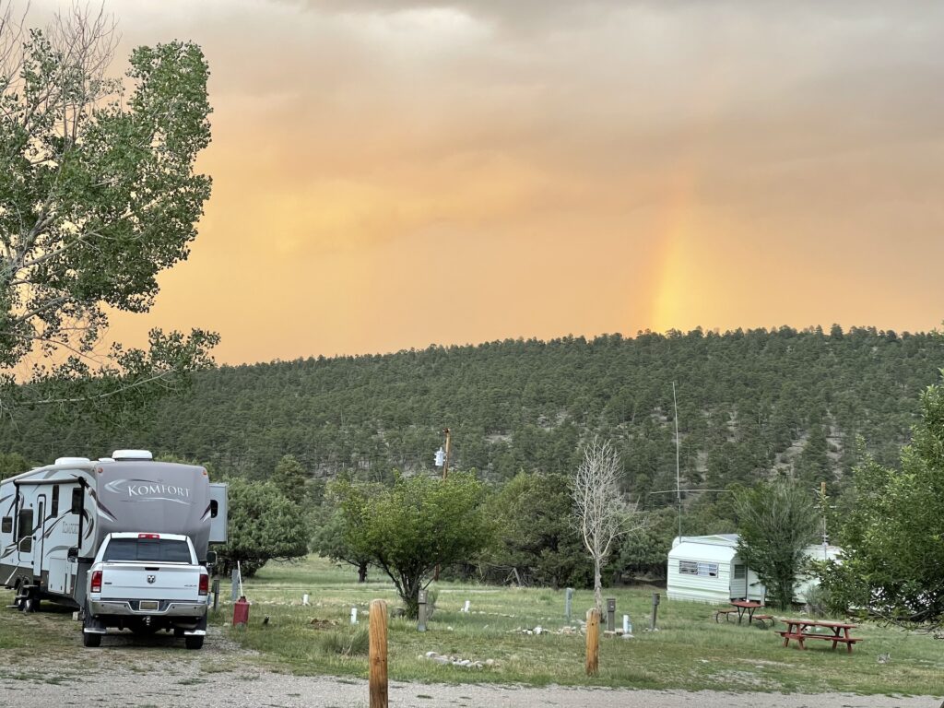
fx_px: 1745
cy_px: 354
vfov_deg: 22.9
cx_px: 472
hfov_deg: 30.3
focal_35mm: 64
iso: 100
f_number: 2.2
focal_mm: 7.5
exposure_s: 1/99
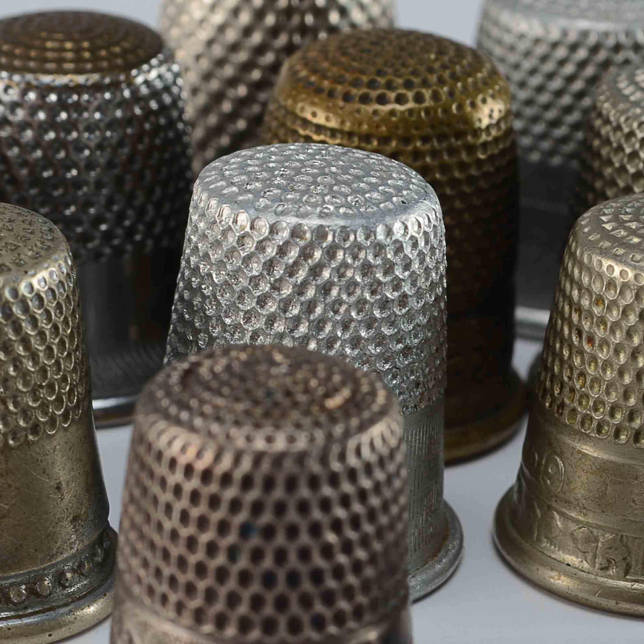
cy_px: 507
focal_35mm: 166
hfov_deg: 10.5
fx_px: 3494
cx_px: 130
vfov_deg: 10.5
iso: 100
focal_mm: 52
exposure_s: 1/80
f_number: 14
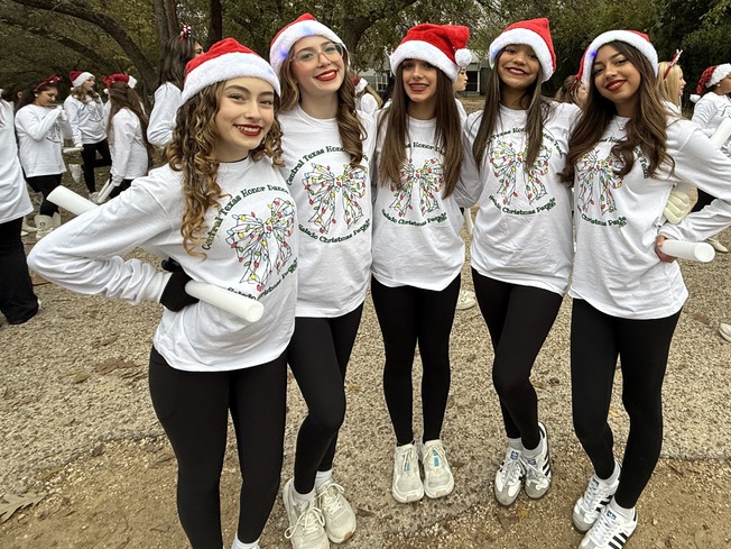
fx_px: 465
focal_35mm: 22
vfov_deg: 58.6
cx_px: 468
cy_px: 152
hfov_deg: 74.7
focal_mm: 2.22
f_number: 2.2
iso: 160
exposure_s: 1/99
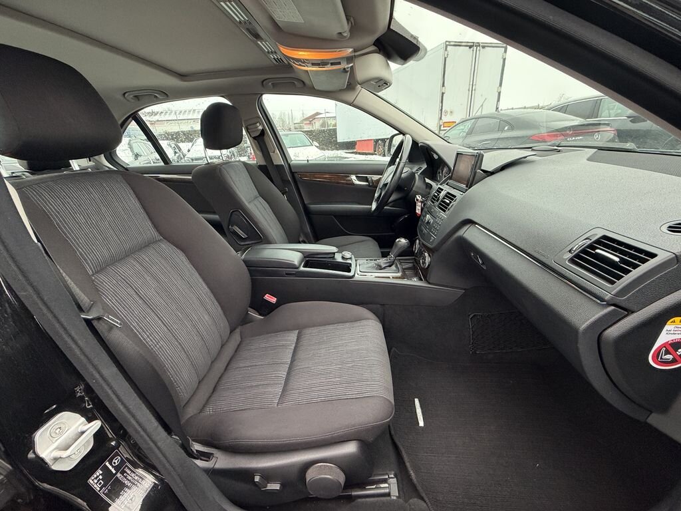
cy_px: 256
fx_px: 275
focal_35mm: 14
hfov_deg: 102.1
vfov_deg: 85.7
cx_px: 340
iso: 320
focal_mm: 2.22
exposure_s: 1/121
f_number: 2.2
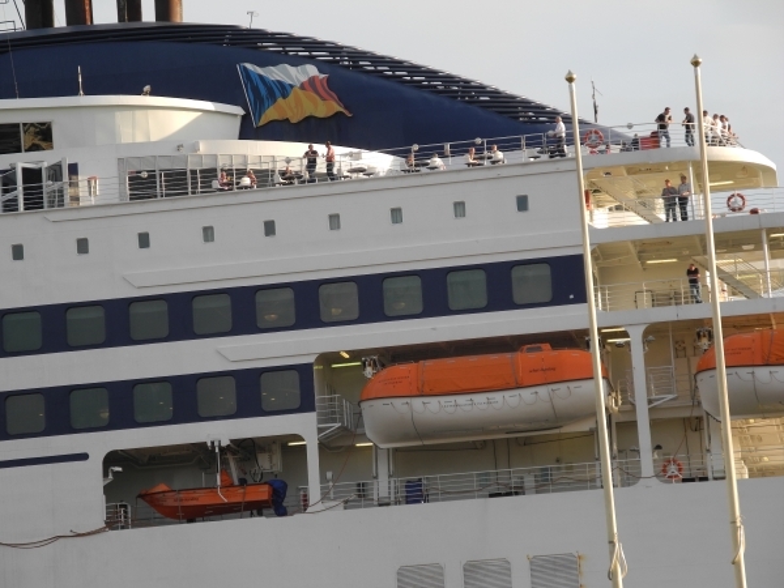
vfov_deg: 11.0
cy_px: 294
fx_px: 3058
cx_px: 392
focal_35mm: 135
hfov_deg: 14.6
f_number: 5
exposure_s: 1/200
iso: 100
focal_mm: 28.9
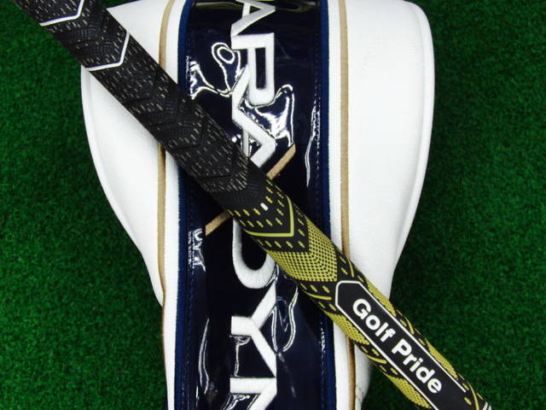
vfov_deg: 33.6
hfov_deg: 43.9
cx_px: 273
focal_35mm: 43
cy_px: 205
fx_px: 678
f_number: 3.7
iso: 400
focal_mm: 7.54
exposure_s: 1/80
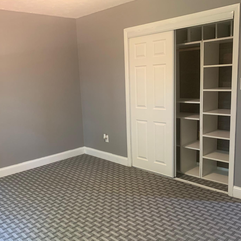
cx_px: 107
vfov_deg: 48.4
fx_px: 268
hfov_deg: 48.4
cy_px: 132
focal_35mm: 34
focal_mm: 4.25
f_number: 1.8
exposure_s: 1/60
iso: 250
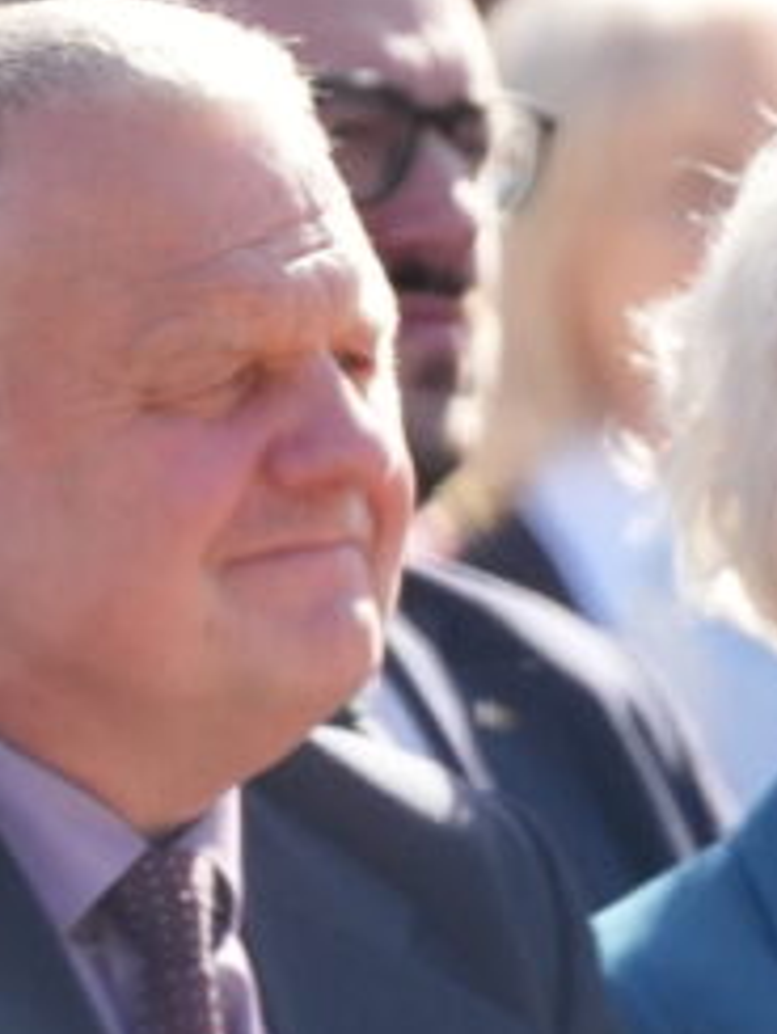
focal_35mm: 1205
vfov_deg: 1.6
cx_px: -1153
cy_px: 1015
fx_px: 36032
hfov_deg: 1.2
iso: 1600
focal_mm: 200
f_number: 3.5
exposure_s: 1/8000
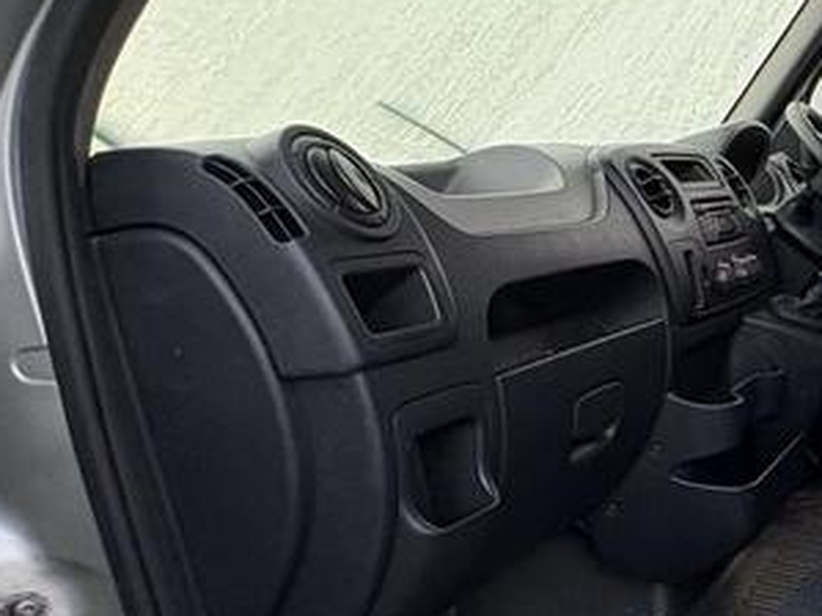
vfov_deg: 34.0
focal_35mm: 42
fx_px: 997
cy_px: 407
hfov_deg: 32.6
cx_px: 1086
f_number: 2.2
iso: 160
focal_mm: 2.22
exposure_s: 1/99
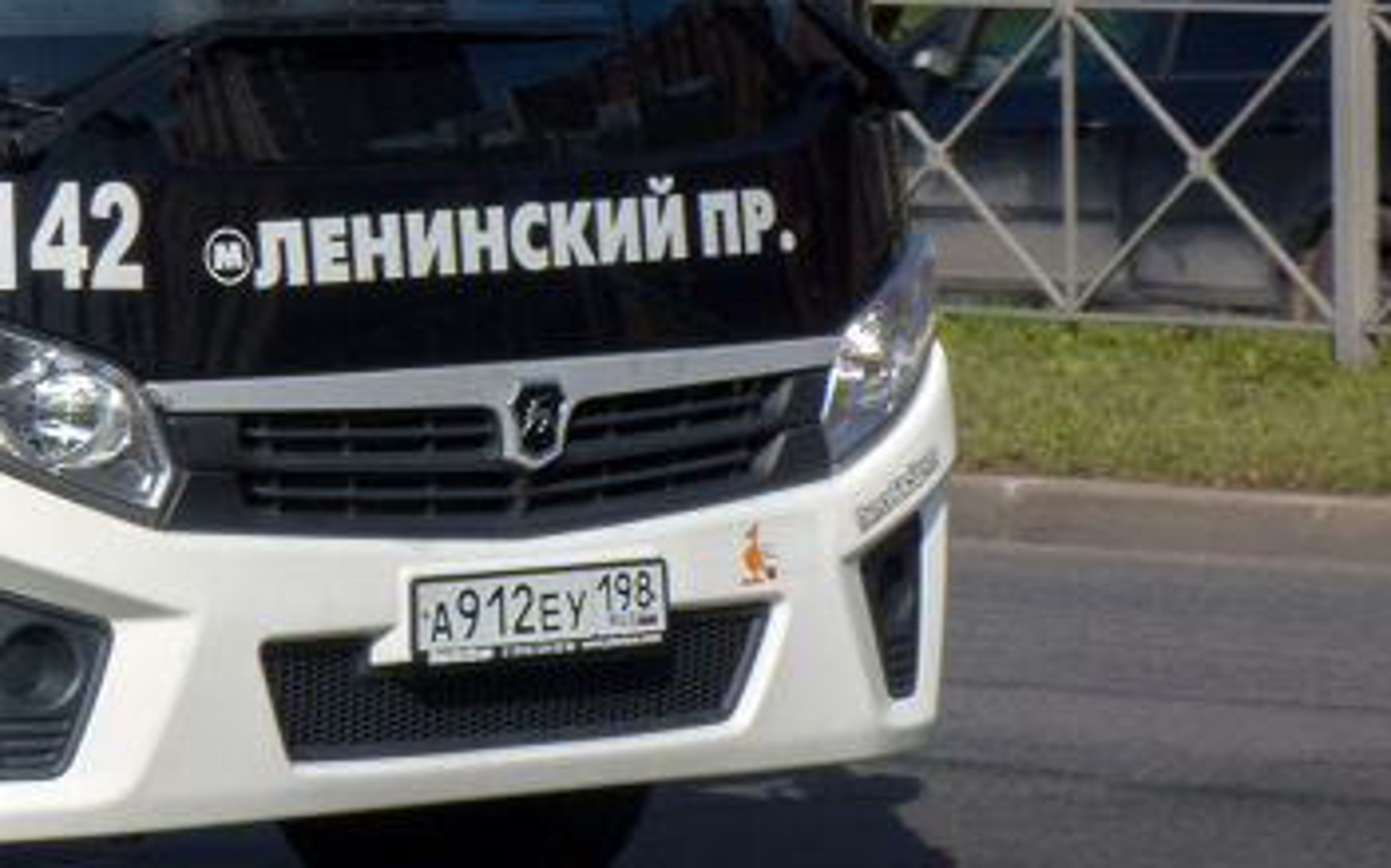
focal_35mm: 331
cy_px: -337
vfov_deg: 3.9
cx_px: -793
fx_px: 12542
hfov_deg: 6.3
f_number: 7.1
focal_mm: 35.26
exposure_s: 1/1000
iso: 200
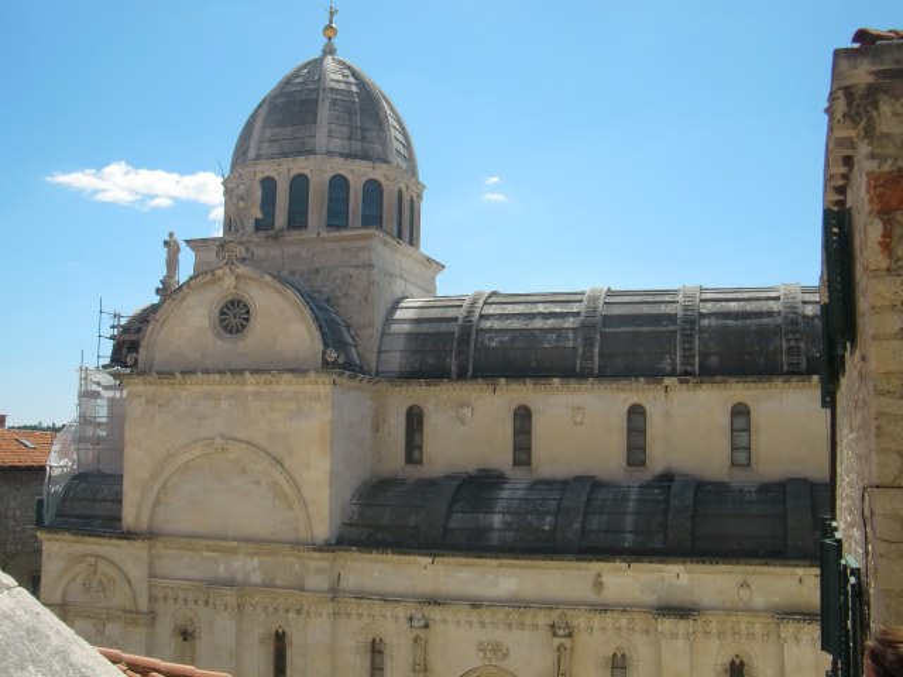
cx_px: 452
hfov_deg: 49.0
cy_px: 338
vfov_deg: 37.7
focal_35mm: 38
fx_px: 991
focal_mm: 6.66
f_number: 8.9
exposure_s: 1/250
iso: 100
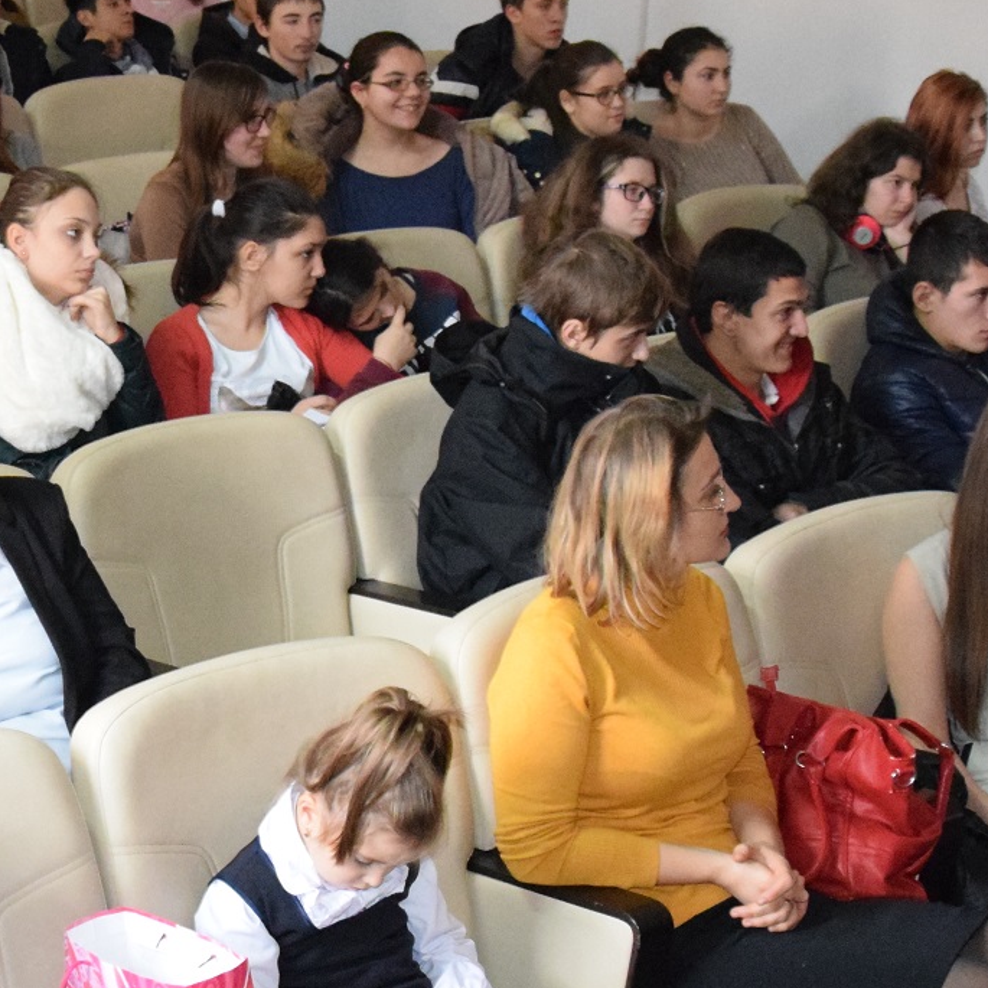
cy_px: 556
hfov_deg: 22.0
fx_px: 2486
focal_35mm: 77
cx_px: 107
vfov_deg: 22.5
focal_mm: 18
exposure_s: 1/100
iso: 5000
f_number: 3.5
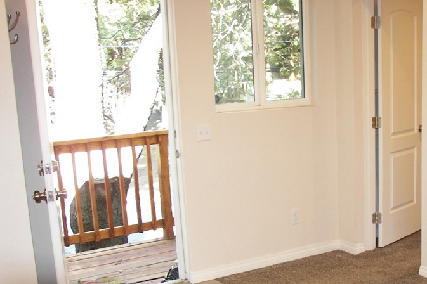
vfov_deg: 23.3
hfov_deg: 34.6
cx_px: 299
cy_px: 242
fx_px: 676
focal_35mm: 57
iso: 100
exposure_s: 1/25
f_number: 2.8
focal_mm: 6
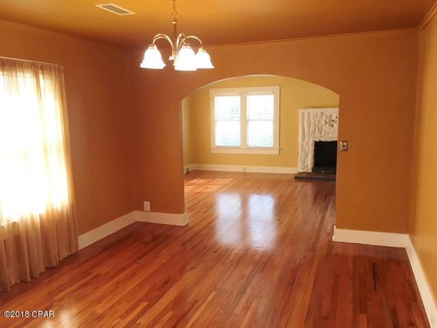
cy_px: 164
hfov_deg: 61.7
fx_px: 366
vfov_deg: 48.2
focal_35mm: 29
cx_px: 218
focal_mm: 4.15
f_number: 2.2
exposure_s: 1/30
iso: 50
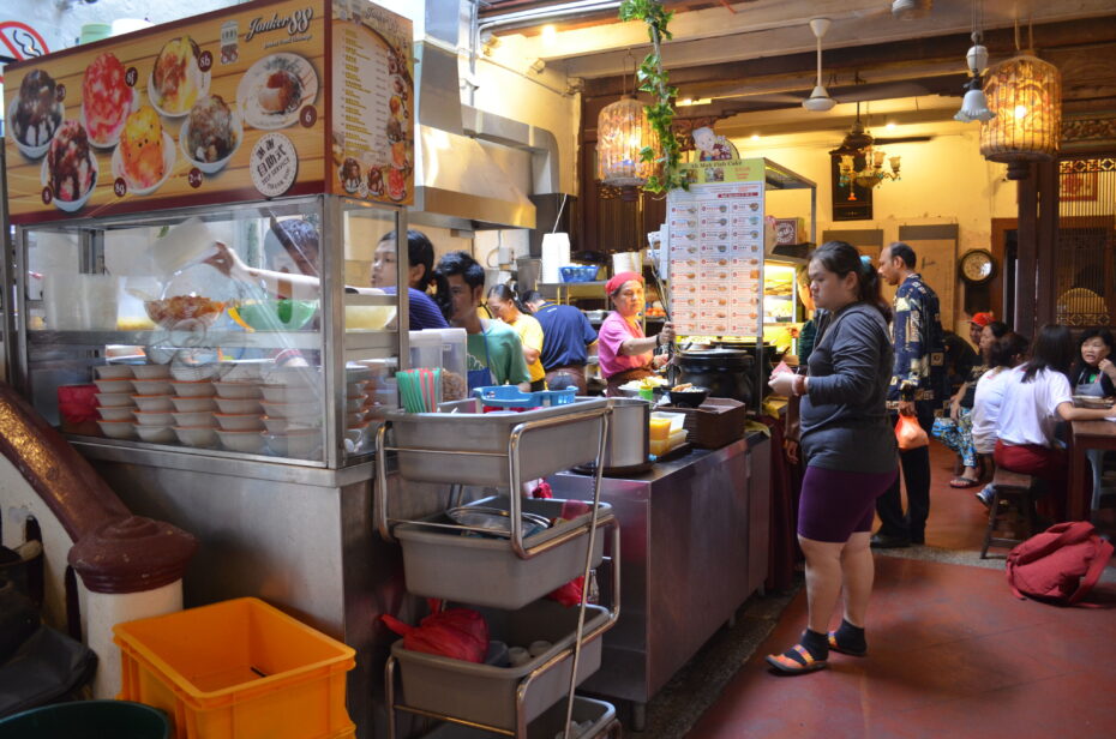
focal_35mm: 27
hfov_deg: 67.5
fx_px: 835
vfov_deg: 47.7
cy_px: 370
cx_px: 558
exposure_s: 1/40
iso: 800
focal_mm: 18
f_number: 3.5
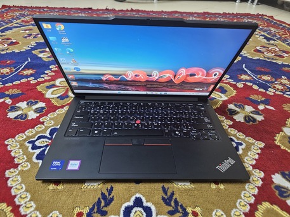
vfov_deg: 58.9
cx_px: 145
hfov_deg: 73.9
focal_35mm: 23
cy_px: 108
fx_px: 193
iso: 640
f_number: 1.7
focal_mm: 6.3
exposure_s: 1/40
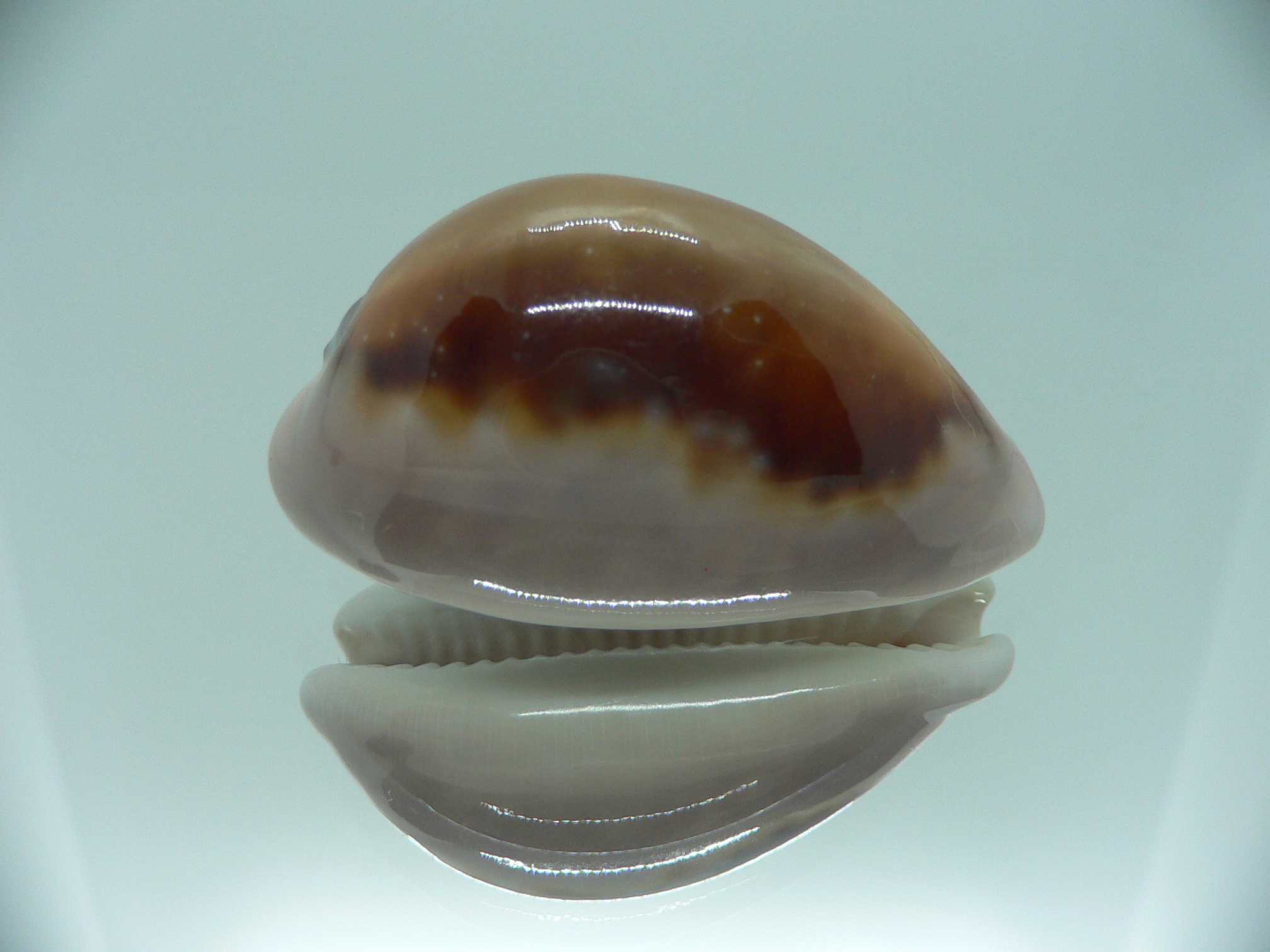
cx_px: 635
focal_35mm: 35
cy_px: 476
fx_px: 1284
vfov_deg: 40.7
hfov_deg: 52.6
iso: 80
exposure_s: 1/60
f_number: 2.8
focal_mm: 4.6
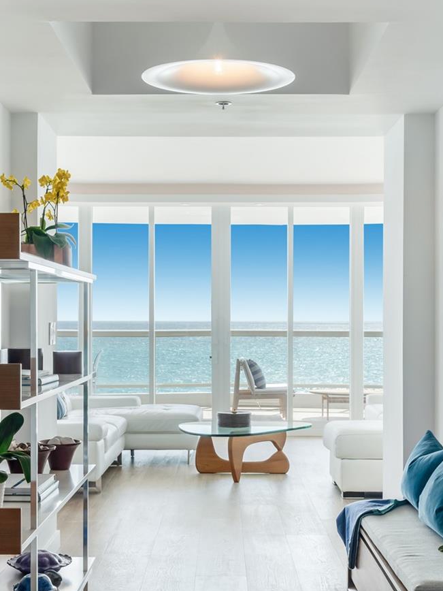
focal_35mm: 62
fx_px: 1058
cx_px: 218
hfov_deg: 23.7
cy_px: 335
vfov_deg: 31.2
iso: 50
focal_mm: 35
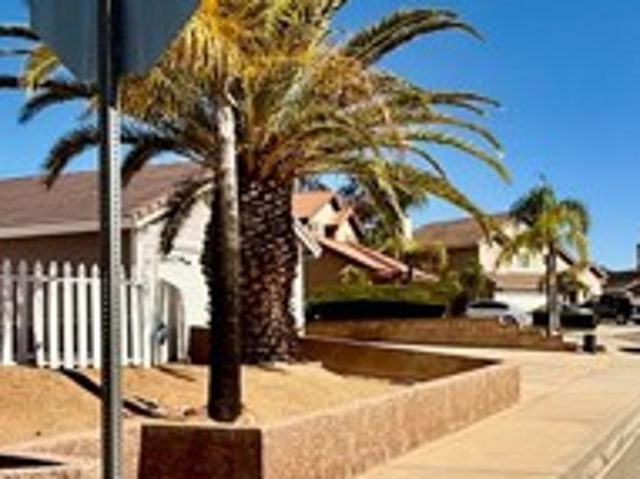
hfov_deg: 39.1
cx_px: 499
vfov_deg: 30.7
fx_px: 868
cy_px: 291
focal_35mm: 47
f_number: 2.2
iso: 50
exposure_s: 1/2976
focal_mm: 2.22
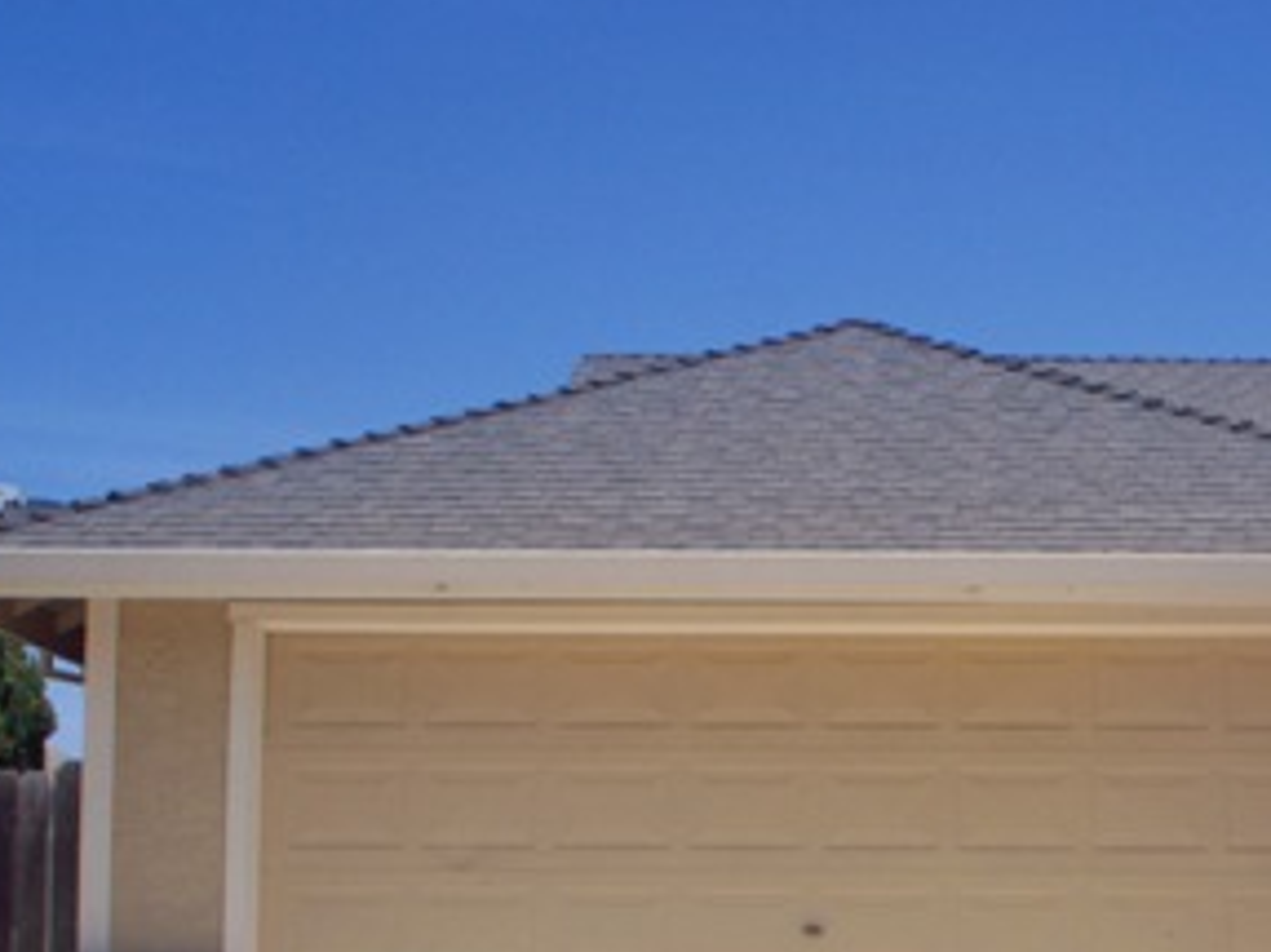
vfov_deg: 18.6
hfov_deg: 24.1
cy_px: 815
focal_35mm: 78
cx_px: 1209
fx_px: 2863
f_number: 4.8
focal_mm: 7.54
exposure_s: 1/500
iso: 80
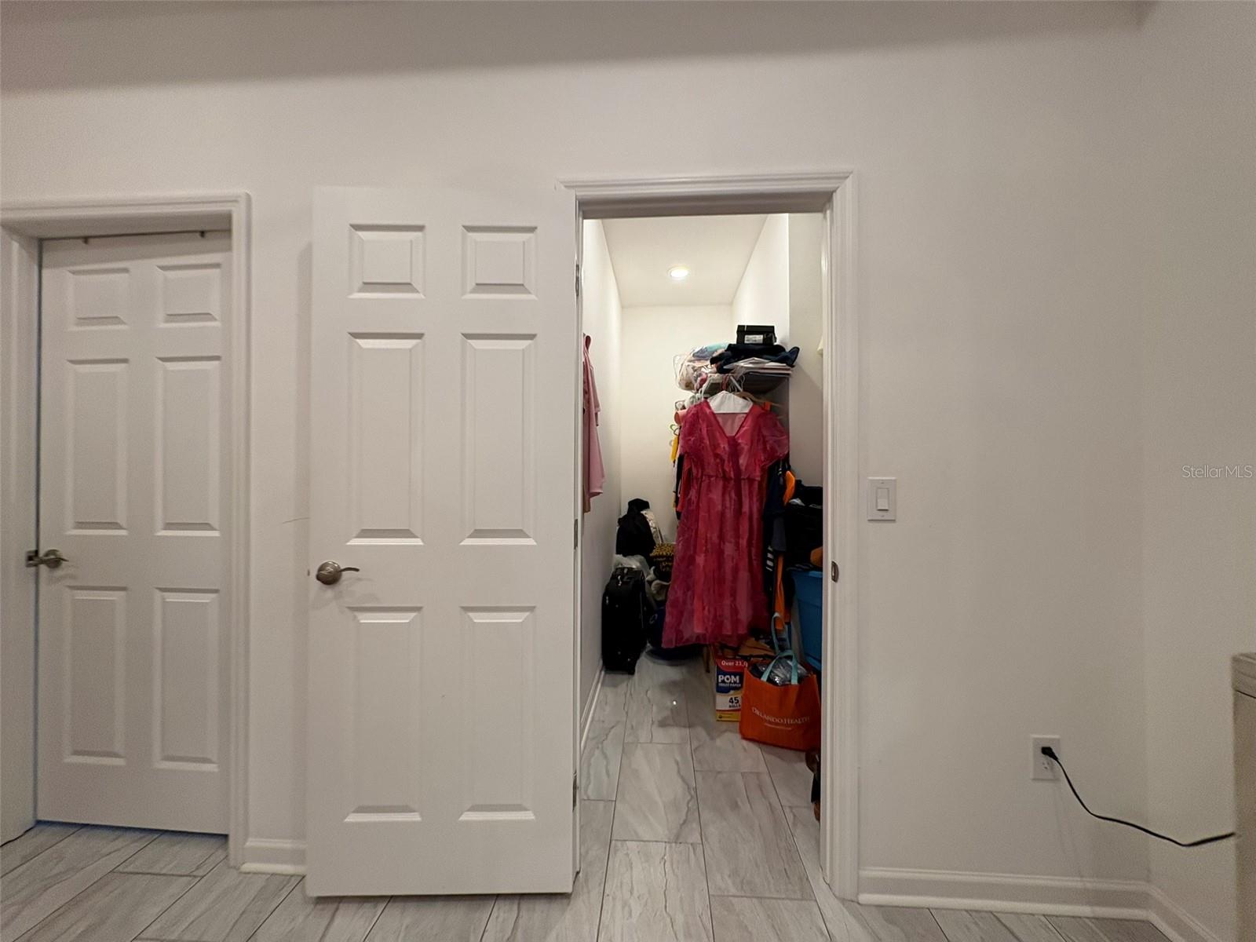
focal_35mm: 14
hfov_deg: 102.1
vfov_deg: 85.7
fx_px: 508
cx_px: 628
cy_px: 471
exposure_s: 1/60
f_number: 2.2
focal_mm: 2.22
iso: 125
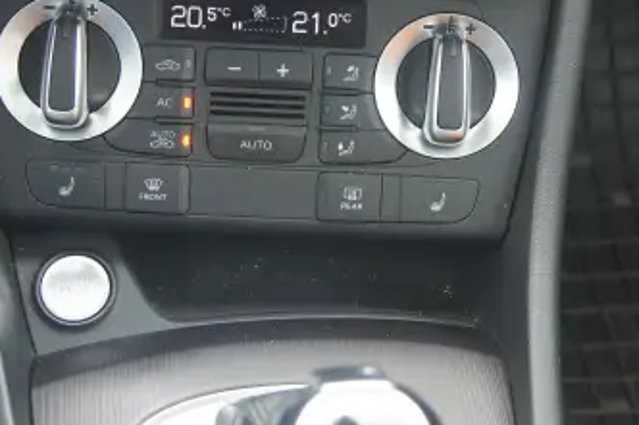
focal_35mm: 81
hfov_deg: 25.1
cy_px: 148
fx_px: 1437
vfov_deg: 16.8
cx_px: 362
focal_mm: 28
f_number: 4.5
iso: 400
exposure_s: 1/50
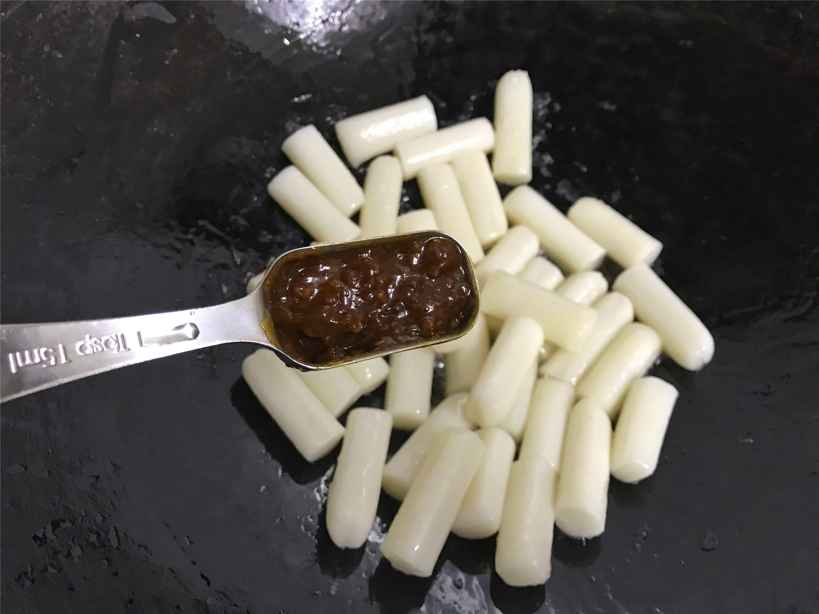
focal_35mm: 28
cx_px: 410
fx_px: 662
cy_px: 307
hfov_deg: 63.4
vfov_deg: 49.7
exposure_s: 1/17
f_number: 1.8
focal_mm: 3.99
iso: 80
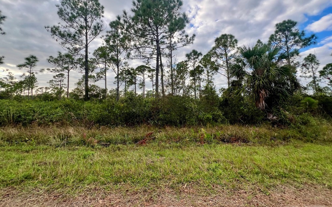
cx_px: 166
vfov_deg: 78.4
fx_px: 127
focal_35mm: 14
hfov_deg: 105.3
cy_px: 93
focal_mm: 1.57
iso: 32
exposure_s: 1/523
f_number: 1.8
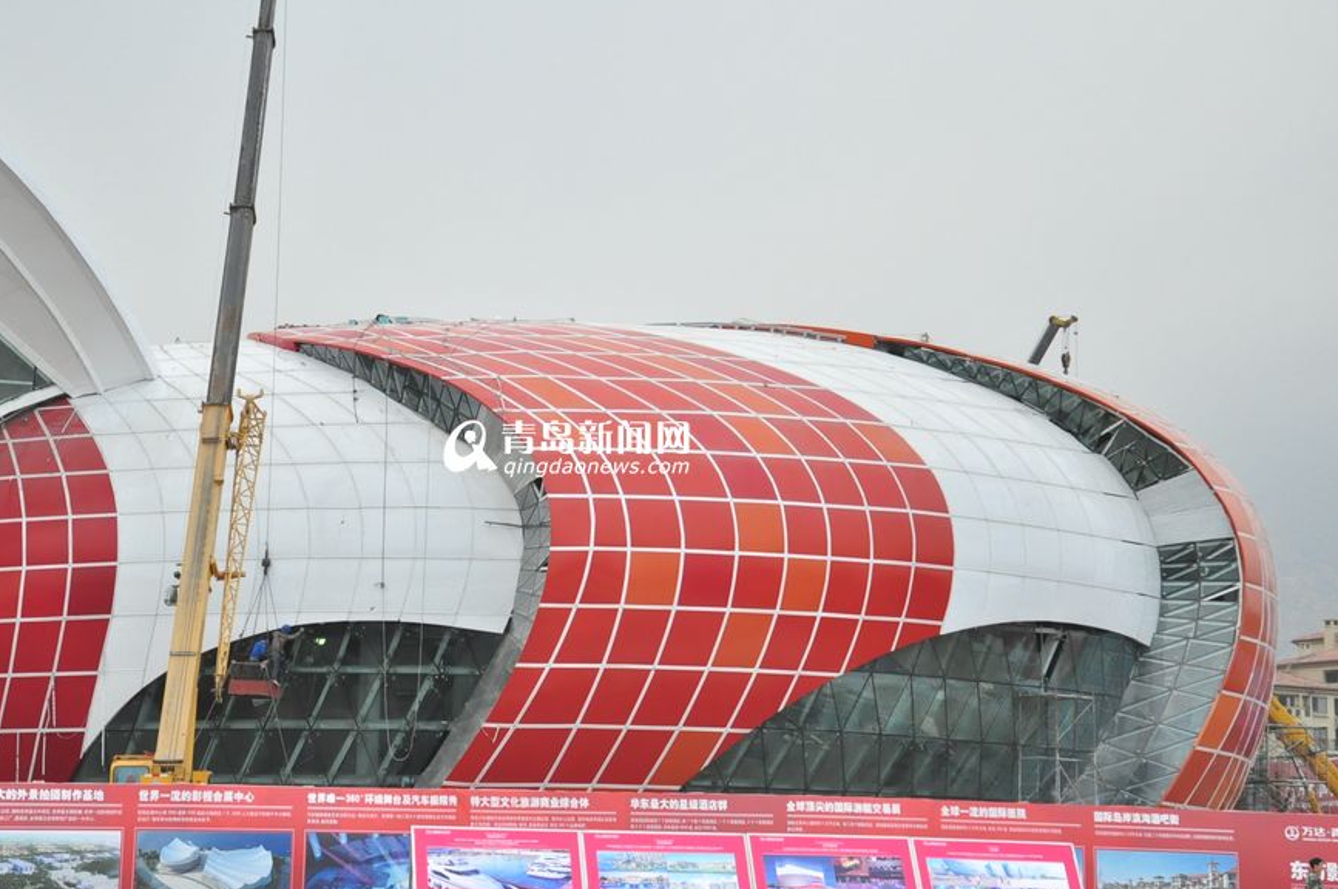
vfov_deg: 7.5
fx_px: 6741
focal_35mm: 182
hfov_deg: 11.3
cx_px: 569
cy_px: 448
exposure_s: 1/1600
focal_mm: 105
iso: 1600
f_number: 5.6
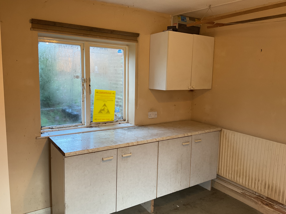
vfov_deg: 48.2
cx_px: 143
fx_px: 240
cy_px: 107
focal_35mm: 29
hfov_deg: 61.7
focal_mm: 3
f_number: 1.8
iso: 80
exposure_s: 1/50
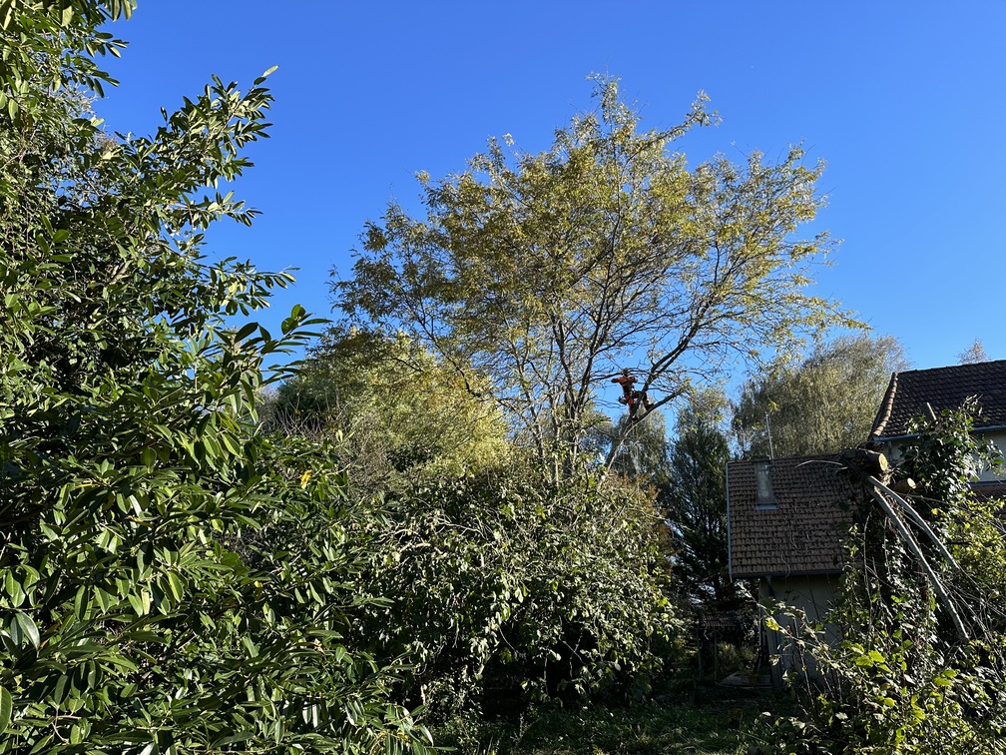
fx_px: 697
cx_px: 503
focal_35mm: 24
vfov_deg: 56.8
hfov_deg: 71.6
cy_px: 378
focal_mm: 6.86
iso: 80
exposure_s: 1/1587
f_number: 1.78
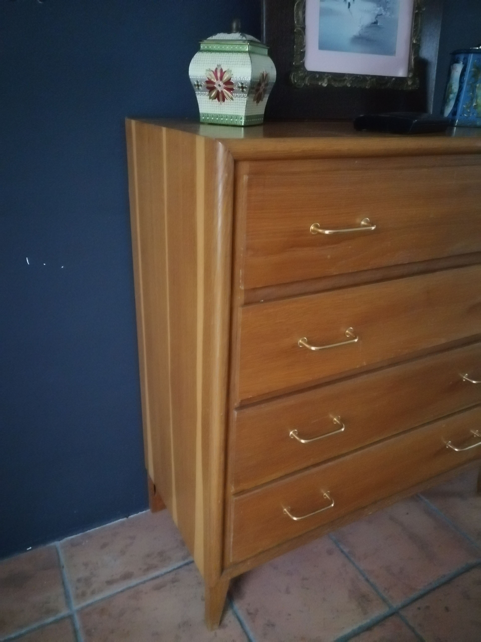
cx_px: 240
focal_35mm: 27
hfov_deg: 51.4
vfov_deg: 65.3
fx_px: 500
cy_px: 321
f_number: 1.8
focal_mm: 3.88
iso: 2500
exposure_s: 1/12.5
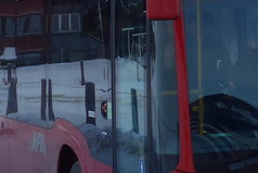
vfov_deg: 8.9
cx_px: 373
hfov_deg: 12.9
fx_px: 1090
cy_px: -49
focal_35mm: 152
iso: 80
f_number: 2.8
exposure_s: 1/500
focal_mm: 6
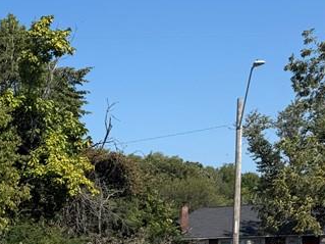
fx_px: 723
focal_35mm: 77
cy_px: 292
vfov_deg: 18.2
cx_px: -150
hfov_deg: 21.6
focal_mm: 6.76
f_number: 1.78
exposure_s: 1/4673
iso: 80
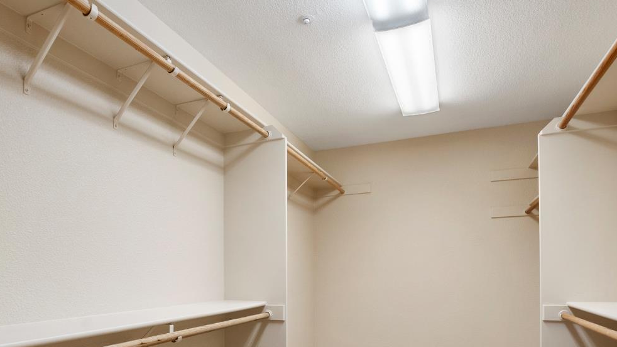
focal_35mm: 24
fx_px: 393
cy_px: 254
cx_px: 246
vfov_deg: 46.2
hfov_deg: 75.5
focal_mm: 10
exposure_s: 1/8
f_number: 8
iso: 320
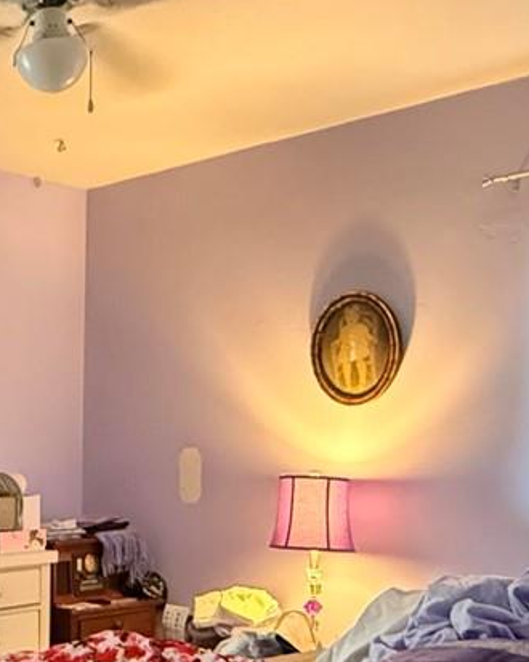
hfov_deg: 26.3
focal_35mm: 53
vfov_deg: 34.5
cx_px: -56
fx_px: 1038
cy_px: 513
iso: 2000
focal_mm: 2.22
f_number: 2.2
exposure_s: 1/30
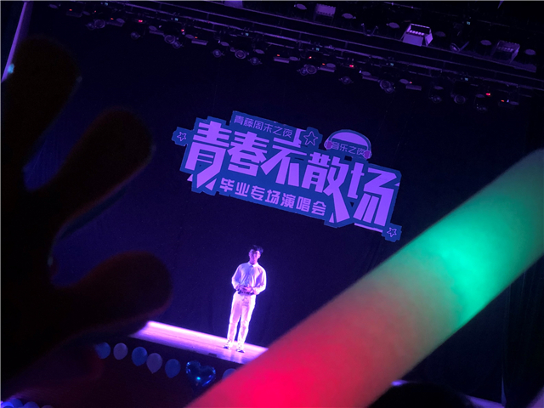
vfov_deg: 28.0
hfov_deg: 36.8
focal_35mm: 52
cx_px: 272
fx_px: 817
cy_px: 204
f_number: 2.4
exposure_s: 1/10
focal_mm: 6
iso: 160
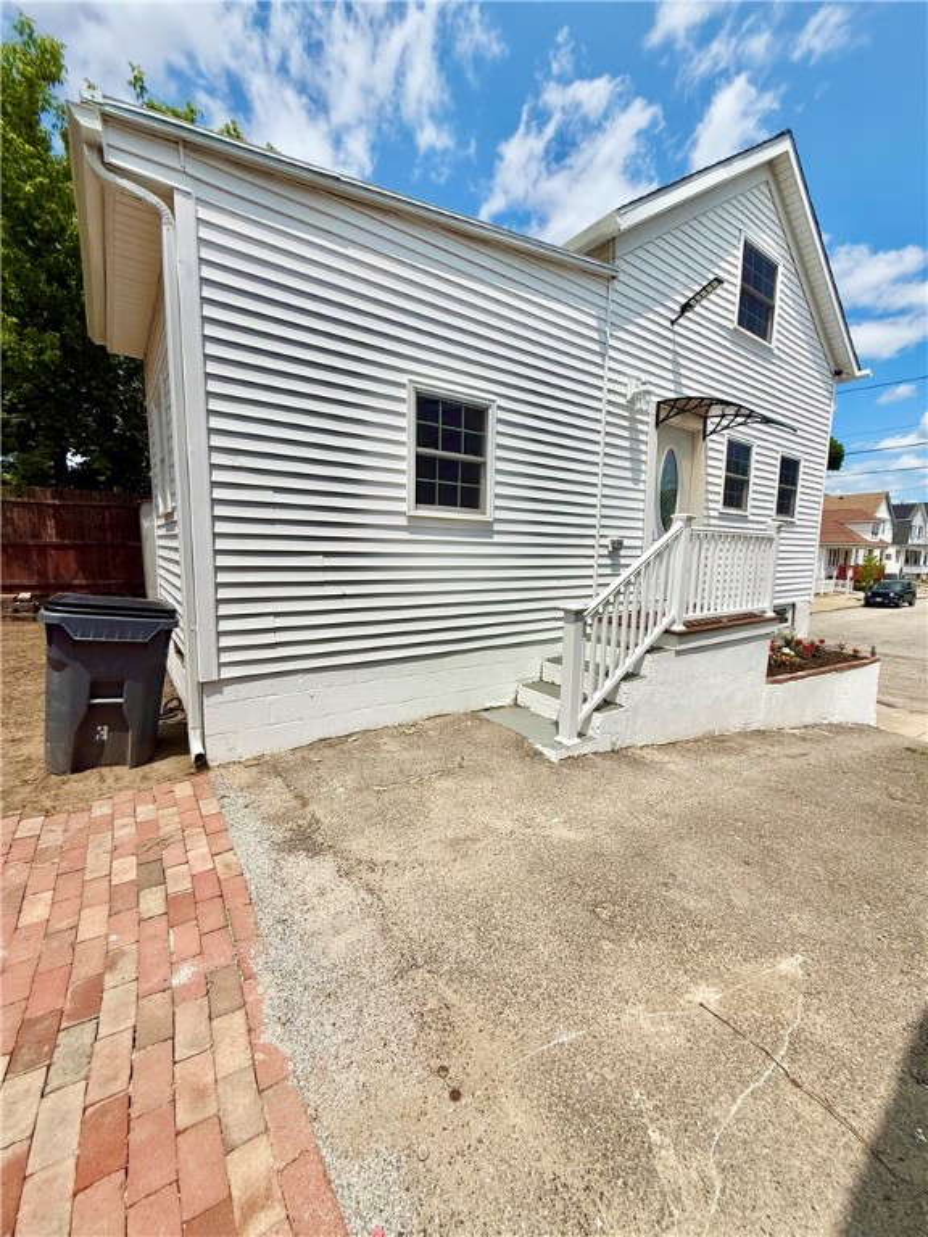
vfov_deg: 102.1
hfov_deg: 85.7
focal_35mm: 14
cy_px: 618
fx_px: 500
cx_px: 464
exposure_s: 1/6173
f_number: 2.2
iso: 50
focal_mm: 2.22
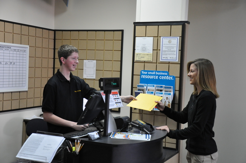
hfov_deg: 37.9
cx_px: 123
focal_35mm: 52
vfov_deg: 25.7
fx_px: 358
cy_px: 82
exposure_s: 1/125
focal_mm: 35
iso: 2000
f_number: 4.5
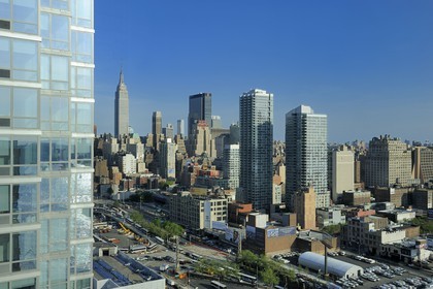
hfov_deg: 54.4
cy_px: 144
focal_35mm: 35
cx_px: 216
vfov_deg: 37.9
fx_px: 421
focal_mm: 35
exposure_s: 1/250
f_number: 11
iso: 200
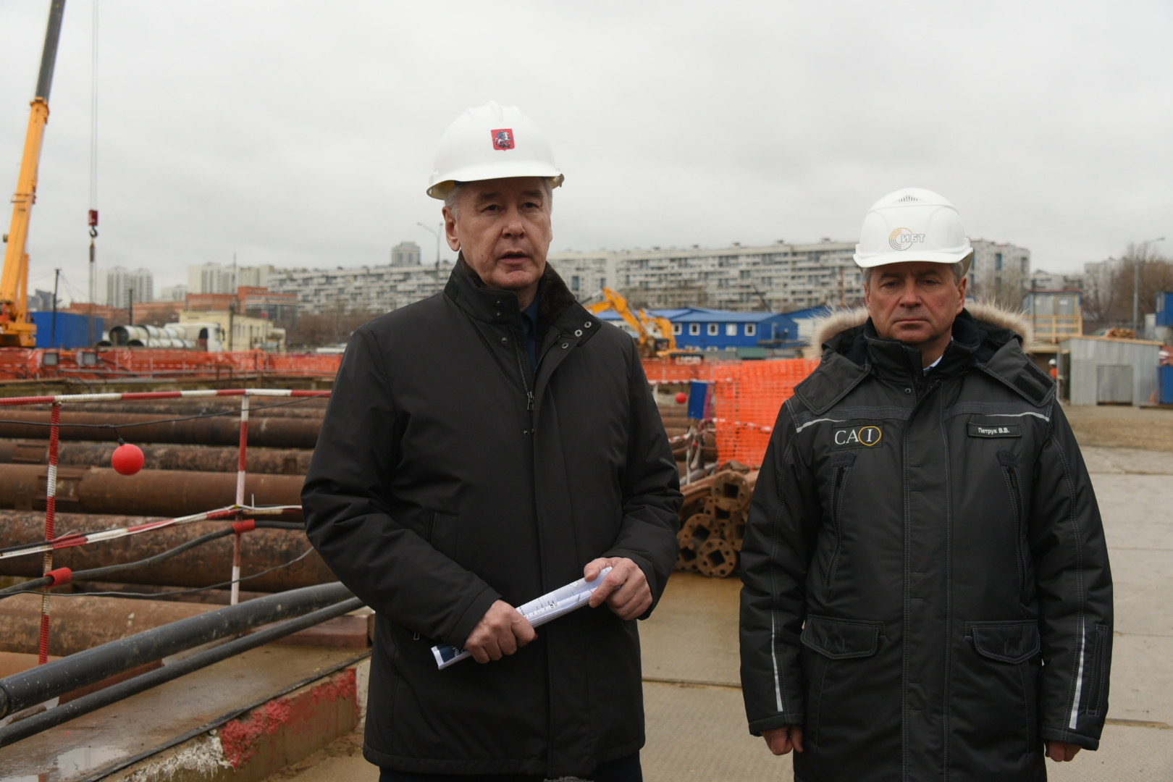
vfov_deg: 31.9
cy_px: 391
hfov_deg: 46.4
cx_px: 586
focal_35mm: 42
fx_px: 1368
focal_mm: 42
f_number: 6.3
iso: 800
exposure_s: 1/320
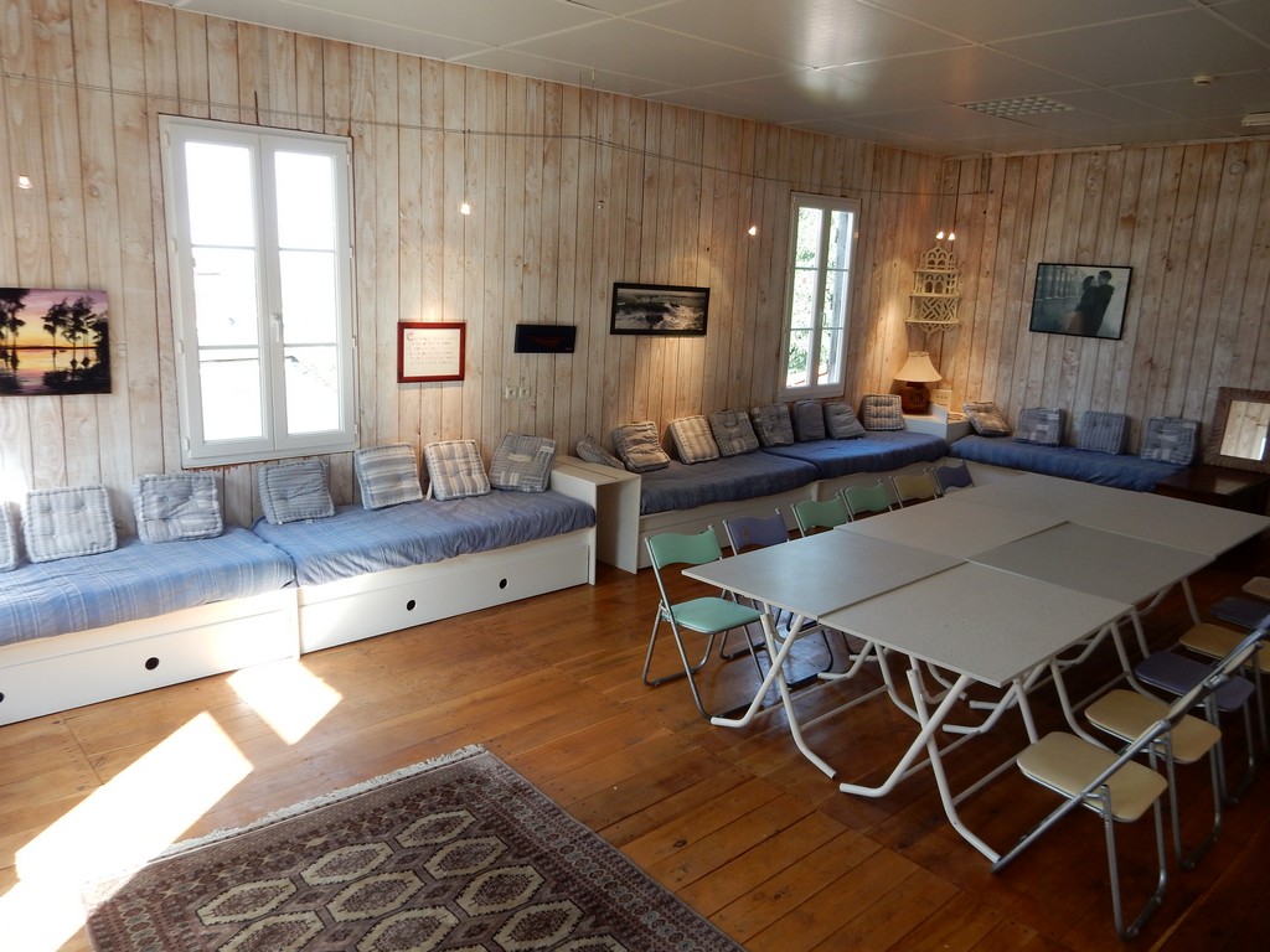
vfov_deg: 54.9
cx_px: 635
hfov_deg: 69.4
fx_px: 917
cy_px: 476
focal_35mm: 25
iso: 125
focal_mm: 4.5
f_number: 3.7
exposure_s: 1/50
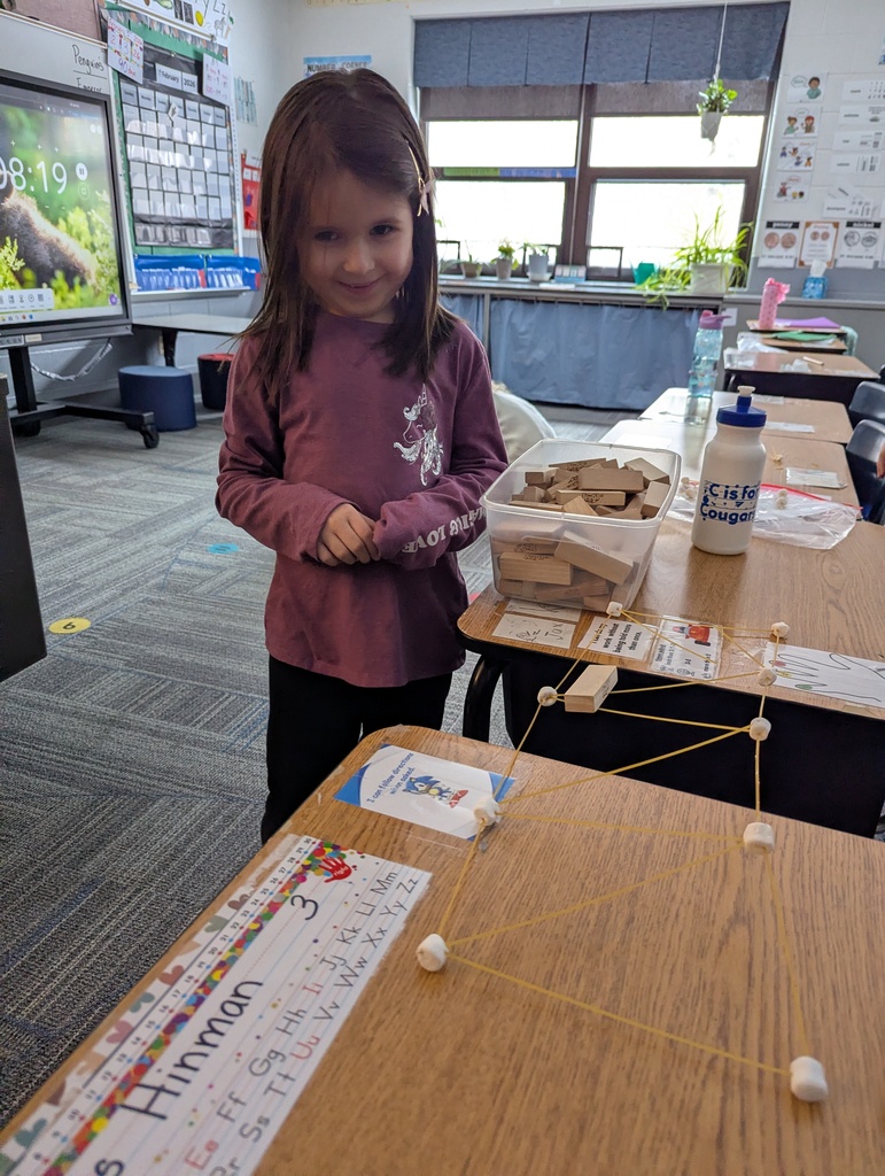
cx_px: 442
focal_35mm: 24
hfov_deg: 56.9
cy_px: 588
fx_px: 816
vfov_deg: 71.5
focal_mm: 6.81
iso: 437
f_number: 1.85
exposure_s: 1/120
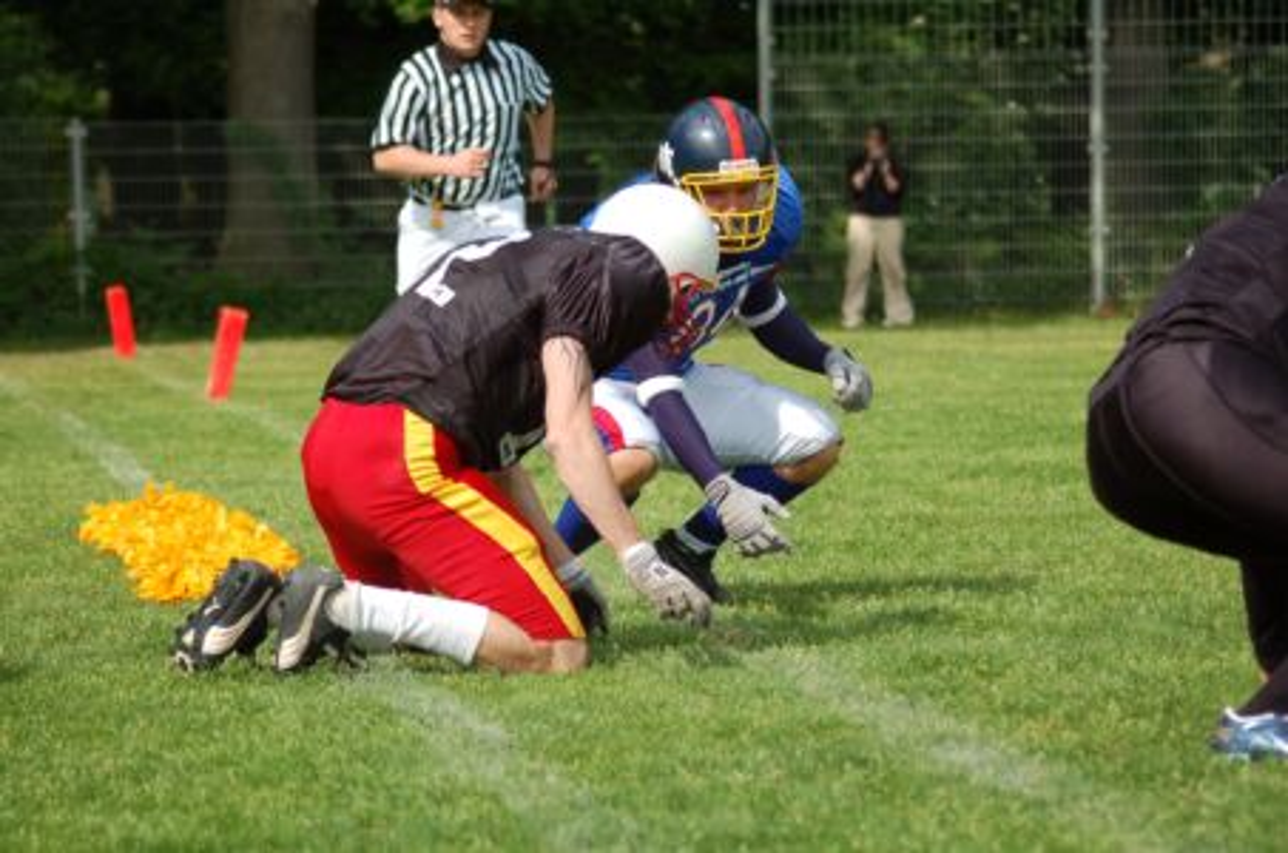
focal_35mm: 150
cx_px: 644
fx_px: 5355
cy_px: 426
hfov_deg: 13.7
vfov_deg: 9.1
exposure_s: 1/1000
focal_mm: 100
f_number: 4.2
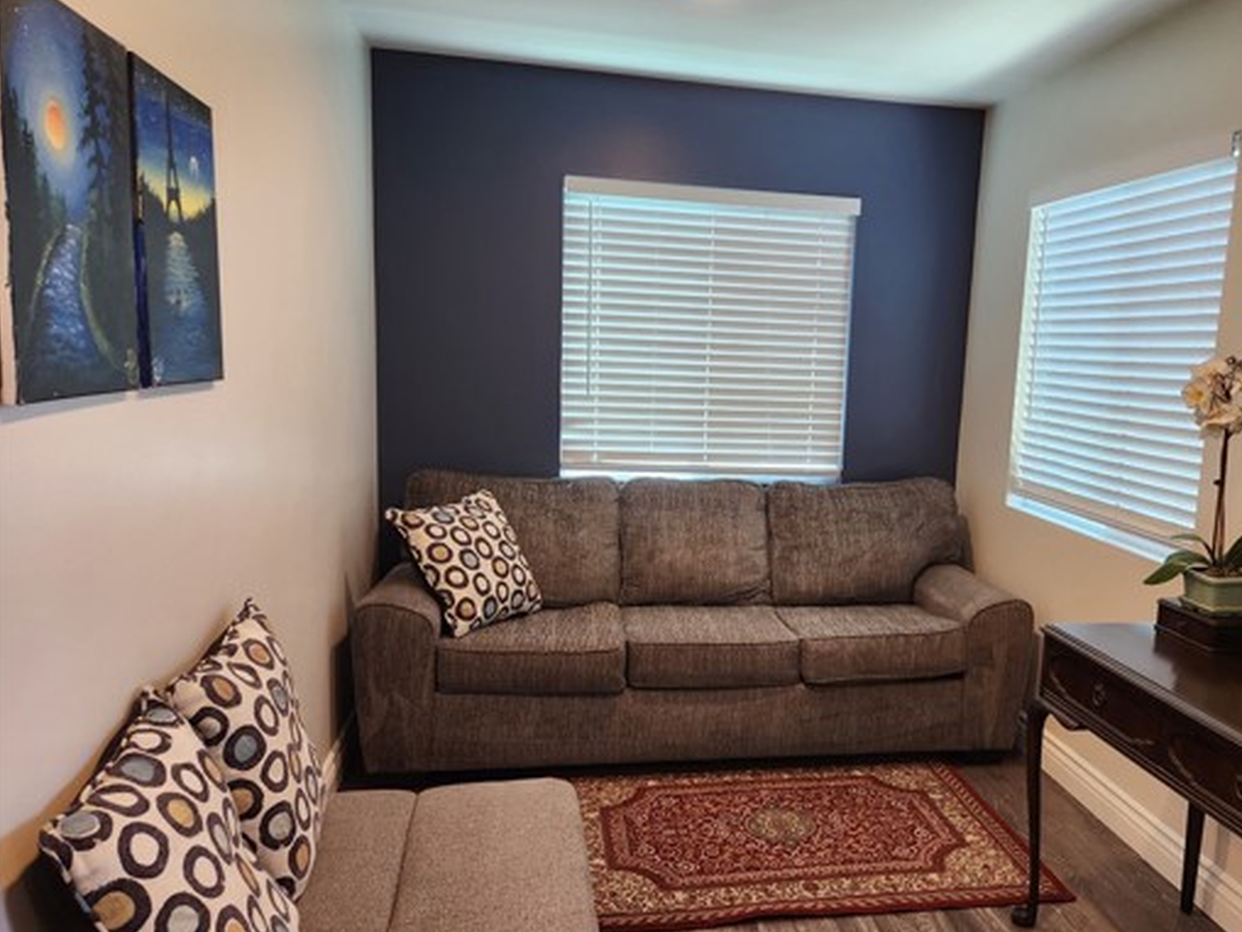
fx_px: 1041
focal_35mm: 29
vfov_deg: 48.1
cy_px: 521
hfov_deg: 60.8
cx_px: 777
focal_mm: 5.4
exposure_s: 1/120
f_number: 1.8
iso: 160
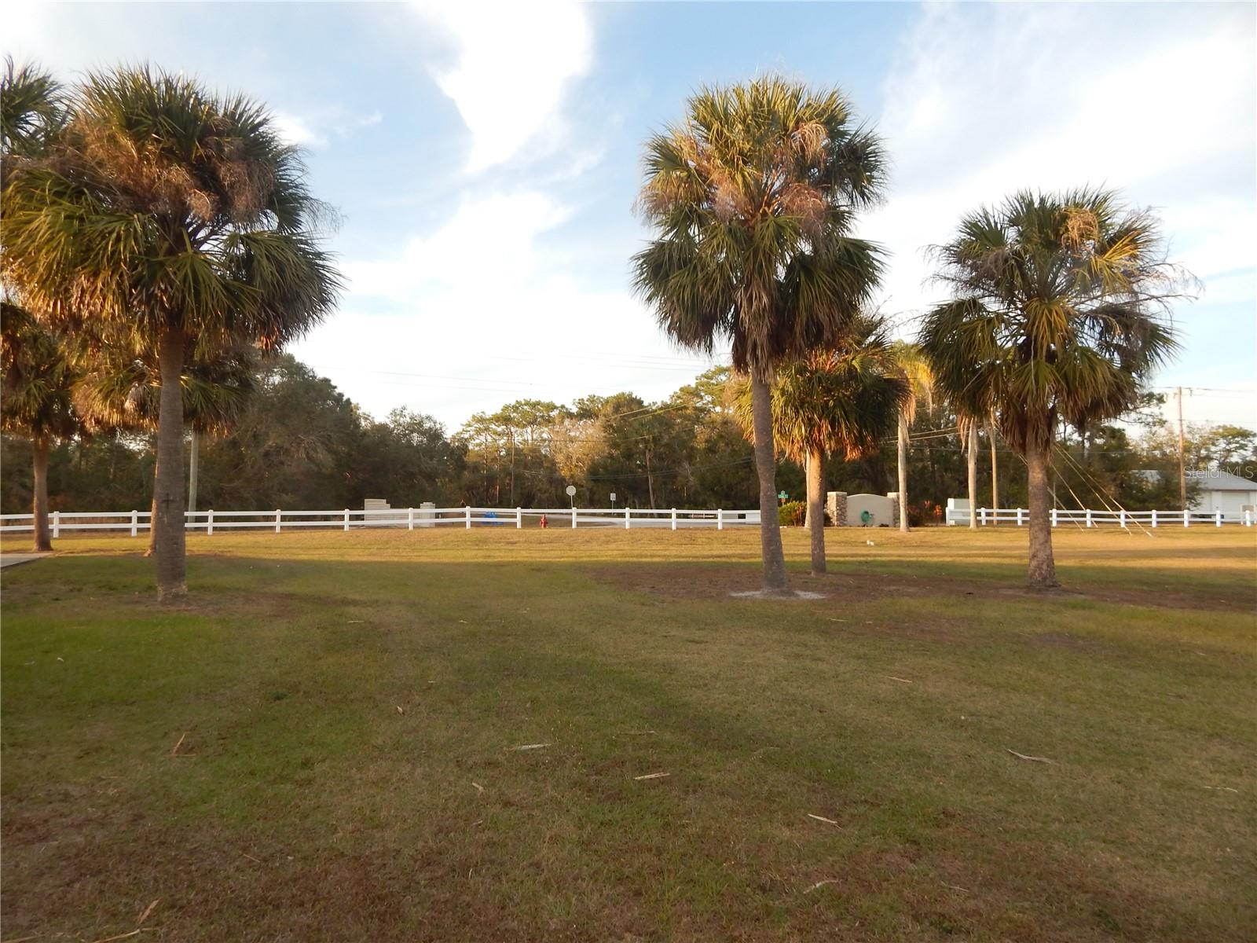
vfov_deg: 61.1
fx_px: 799
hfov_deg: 76.4
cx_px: 628
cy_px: 472
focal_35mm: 22
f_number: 3
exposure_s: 1/320
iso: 125
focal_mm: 4
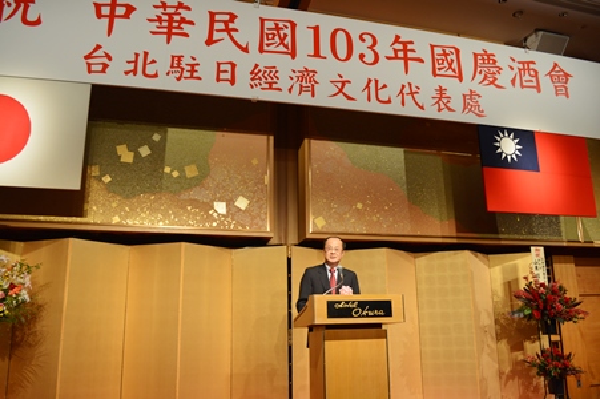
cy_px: 200
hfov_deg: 67.4
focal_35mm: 27
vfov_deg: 47.9
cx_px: 300
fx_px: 450
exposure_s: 1/80
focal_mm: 18
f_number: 4.5
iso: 400
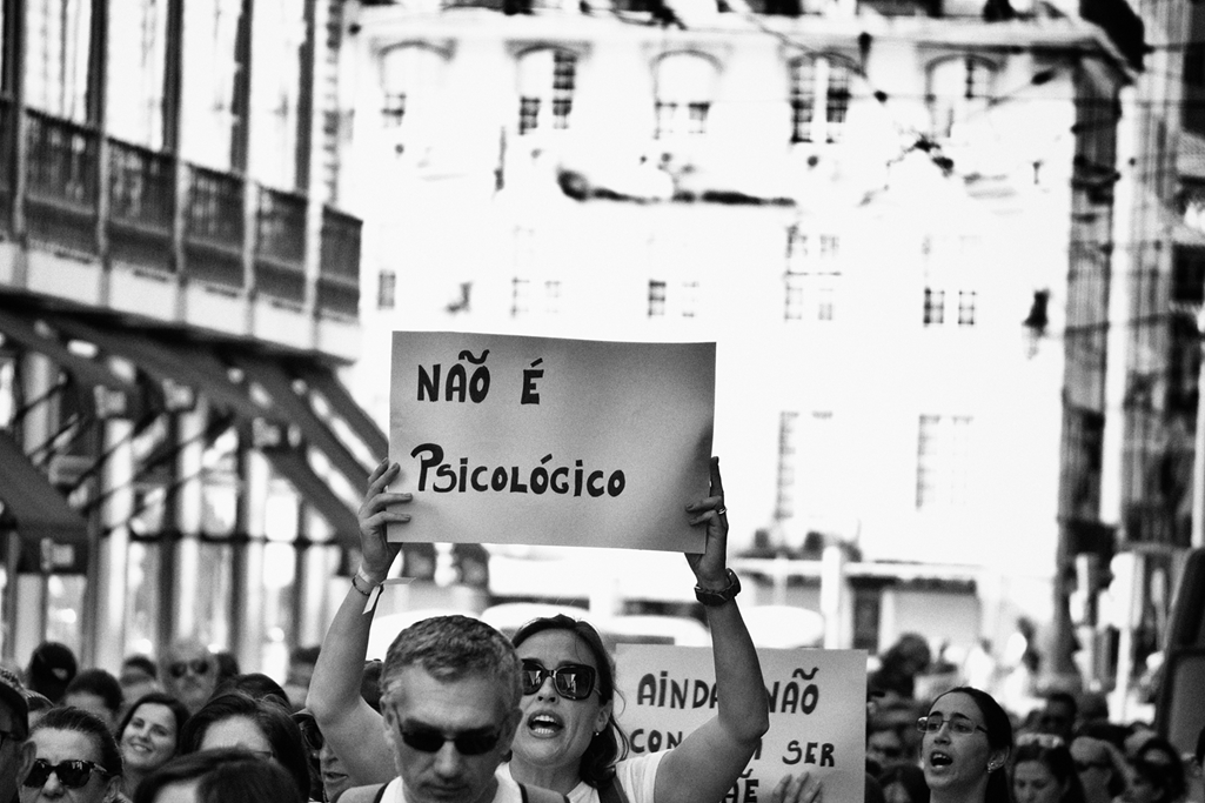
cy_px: 454
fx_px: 7650
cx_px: 498
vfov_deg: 6.0
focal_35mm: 229
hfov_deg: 9.0
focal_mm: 125
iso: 400
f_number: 5
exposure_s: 1/320
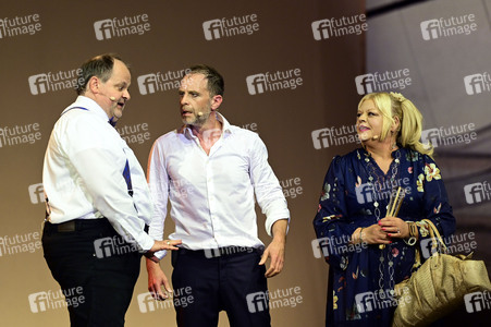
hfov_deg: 10.3
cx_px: 246
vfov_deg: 6.9
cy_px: 164
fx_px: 2726
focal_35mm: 200
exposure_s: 1/250
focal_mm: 200
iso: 3200
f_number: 4
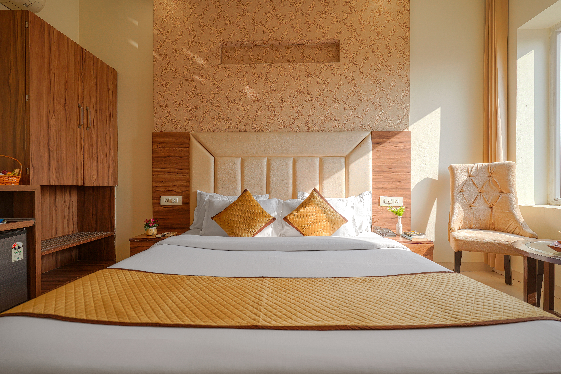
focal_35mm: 16
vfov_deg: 73.7
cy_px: 187
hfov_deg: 96.7
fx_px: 249
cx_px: 280
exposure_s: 1/40
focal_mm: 16
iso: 160
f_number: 5
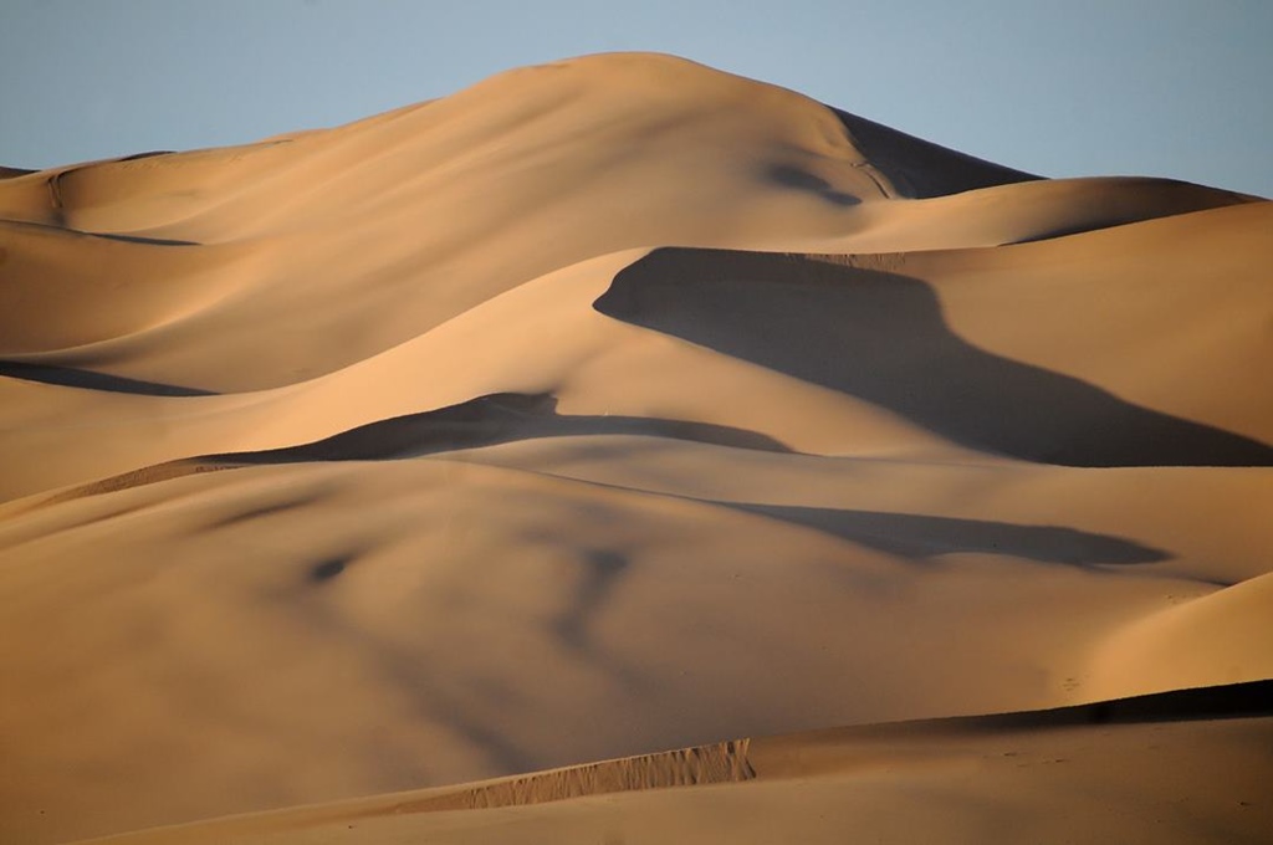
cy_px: 422
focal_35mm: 750
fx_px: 26487
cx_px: 636
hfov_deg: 2.8
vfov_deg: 1.8
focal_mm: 500
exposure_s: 1/500
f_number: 6.3
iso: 250
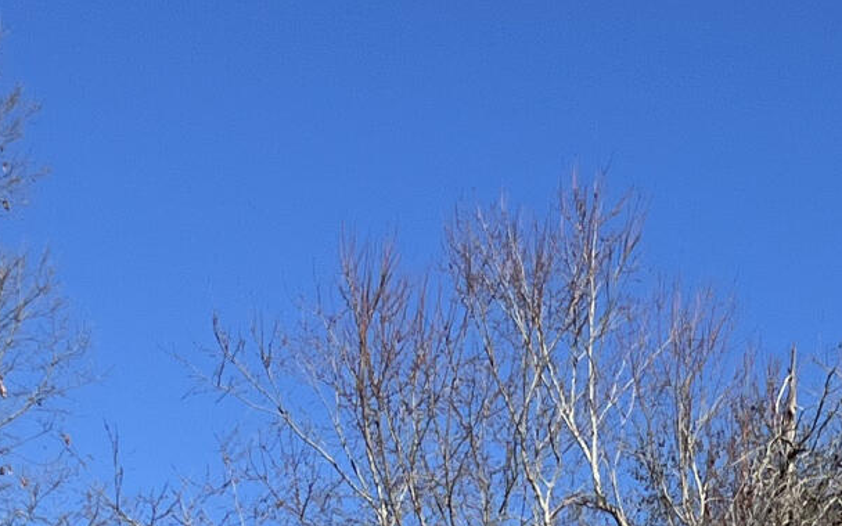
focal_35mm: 136
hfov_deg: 15.2
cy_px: 1135
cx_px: 784
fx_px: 3121
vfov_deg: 8.9
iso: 50
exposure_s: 1/4854
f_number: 1.6
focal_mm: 5.1
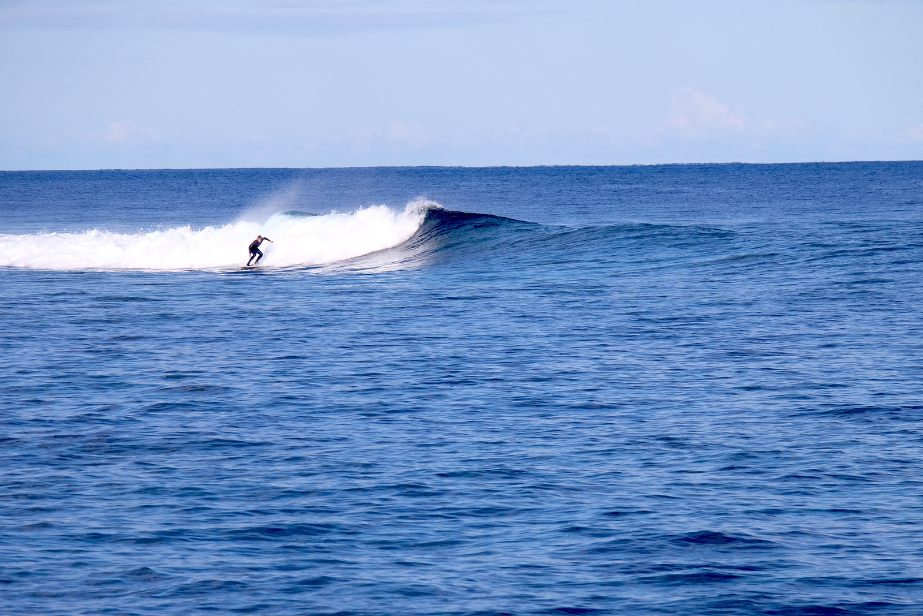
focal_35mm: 345
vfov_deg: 4.0
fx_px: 8846
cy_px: 308
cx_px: 462
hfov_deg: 6.0
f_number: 11
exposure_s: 1/1000
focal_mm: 230
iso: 800
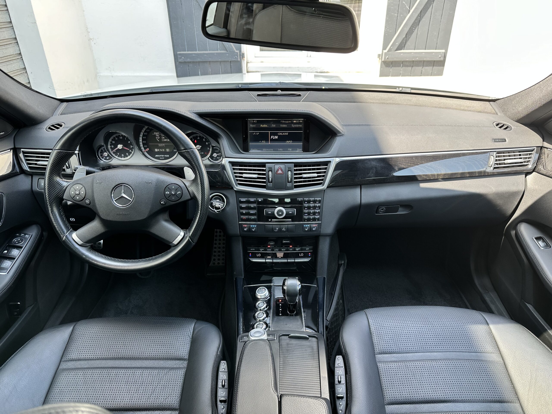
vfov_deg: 56.8
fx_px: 383
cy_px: 207
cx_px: 276
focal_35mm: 24
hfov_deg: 71.6
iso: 50
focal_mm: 6.86
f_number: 1.78
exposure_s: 1/121
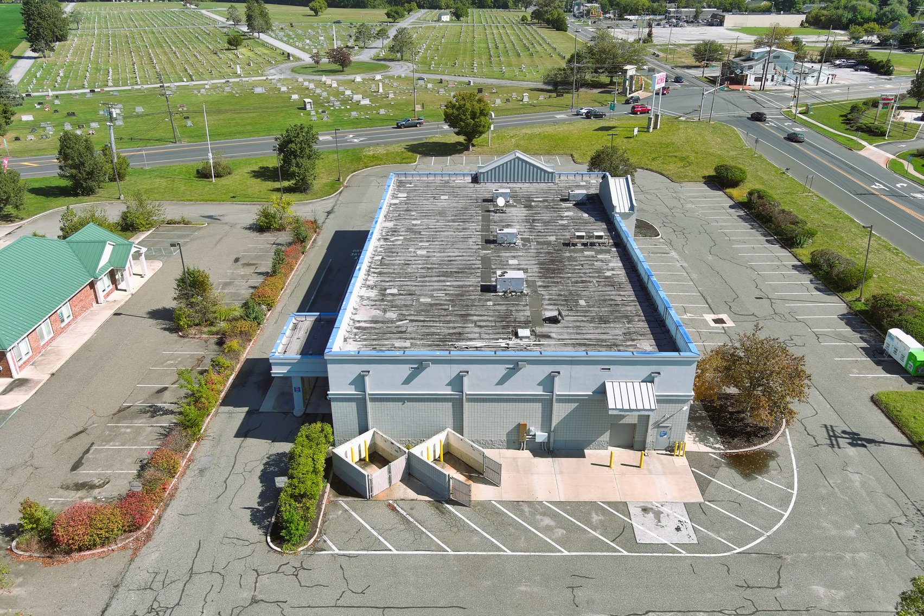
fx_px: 744
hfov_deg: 63.7
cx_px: 462
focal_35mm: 29
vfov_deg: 45.0
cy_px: 308
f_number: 2.8
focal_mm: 10.57
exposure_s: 1/1000
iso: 100
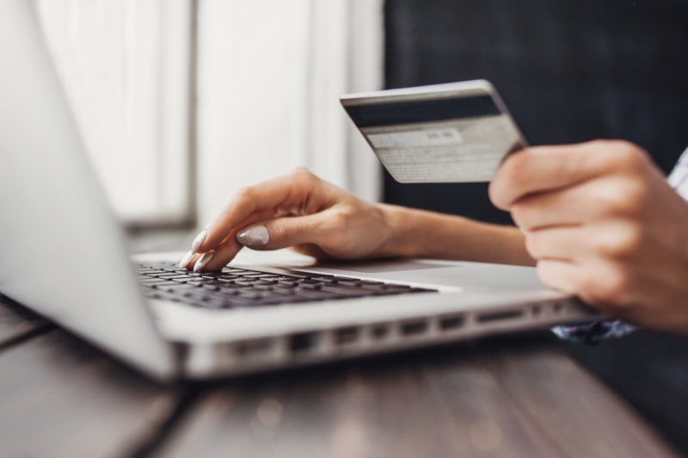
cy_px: 229
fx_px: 668
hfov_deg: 54.5
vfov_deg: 37.8
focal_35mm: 35
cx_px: 344
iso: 500
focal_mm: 35
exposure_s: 1/80
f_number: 3.2
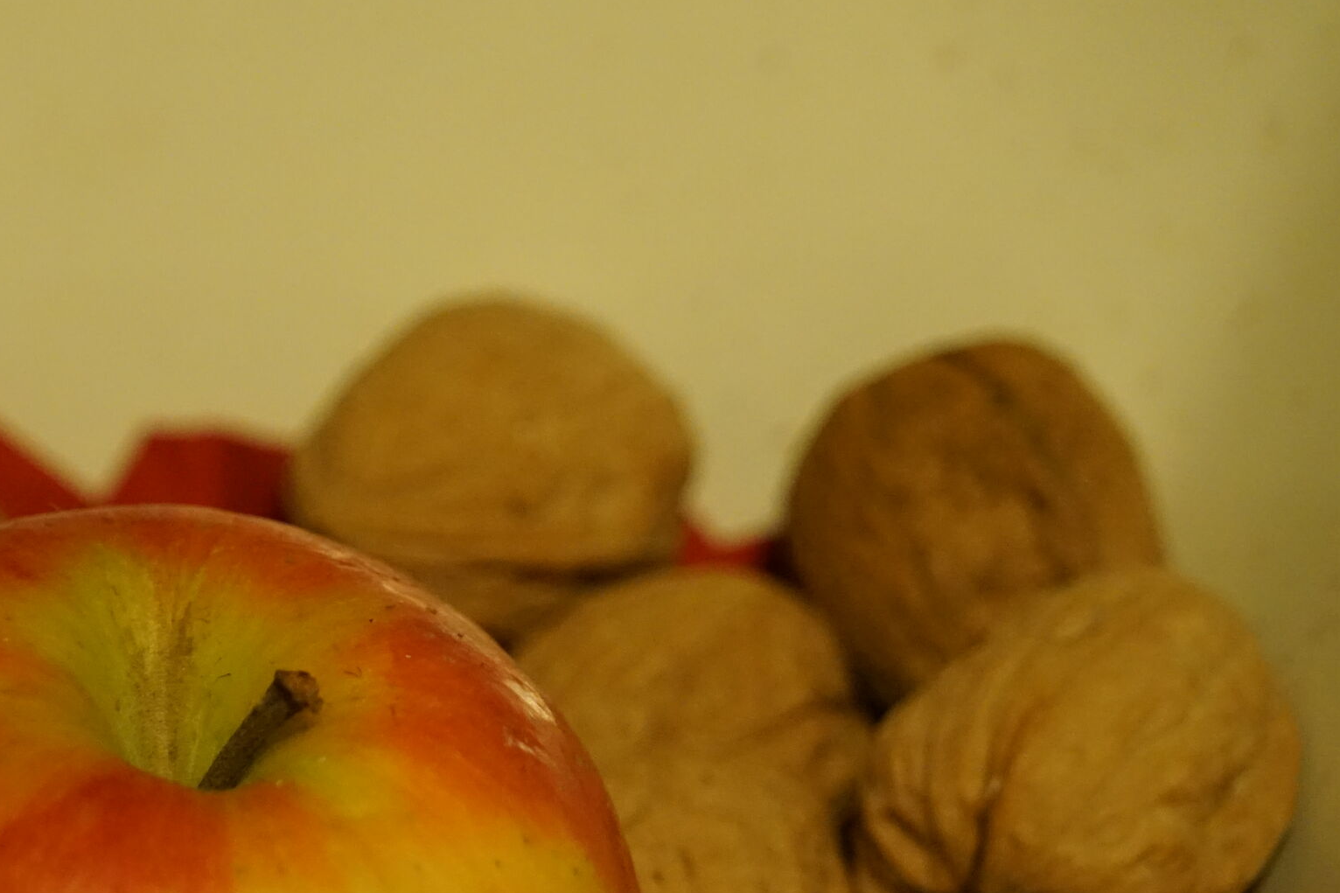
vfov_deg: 3.7
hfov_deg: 5.5
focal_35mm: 376
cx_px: 369
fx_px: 13993
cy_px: 576
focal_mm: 240
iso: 6400
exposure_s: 1/40
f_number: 6.3
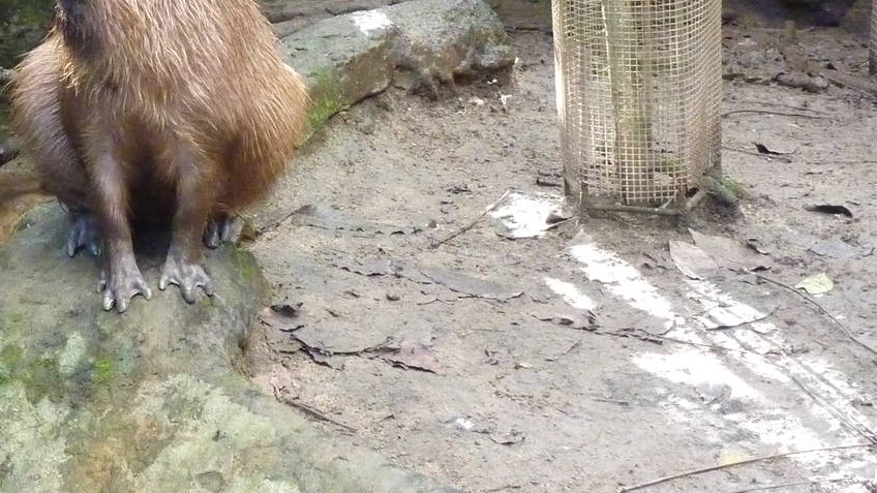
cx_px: 117
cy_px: 99
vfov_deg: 10.7
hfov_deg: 18.7
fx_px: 2628
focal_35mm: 113
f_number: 3.9
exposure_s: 1/15
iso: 800
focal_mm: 9.1
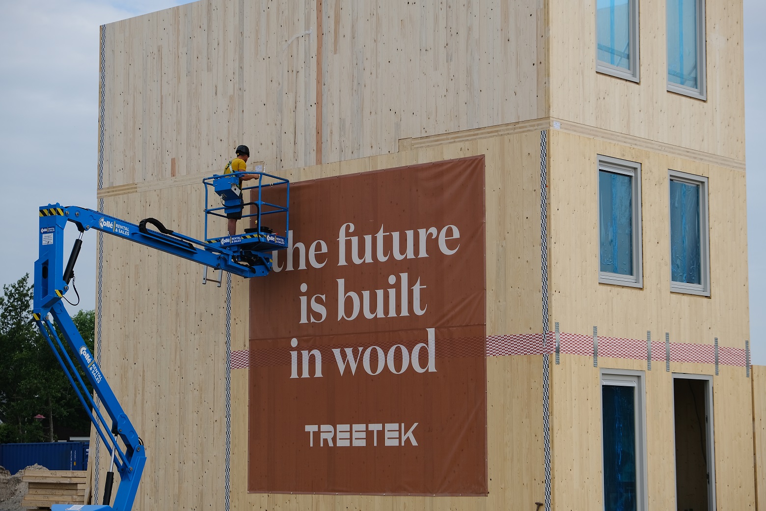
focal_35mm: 83
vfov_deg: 16.5
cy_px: 256
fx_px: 1766
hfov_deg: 24.5
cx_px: 383
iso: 160
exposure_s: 1/500
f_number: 5
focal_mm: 55
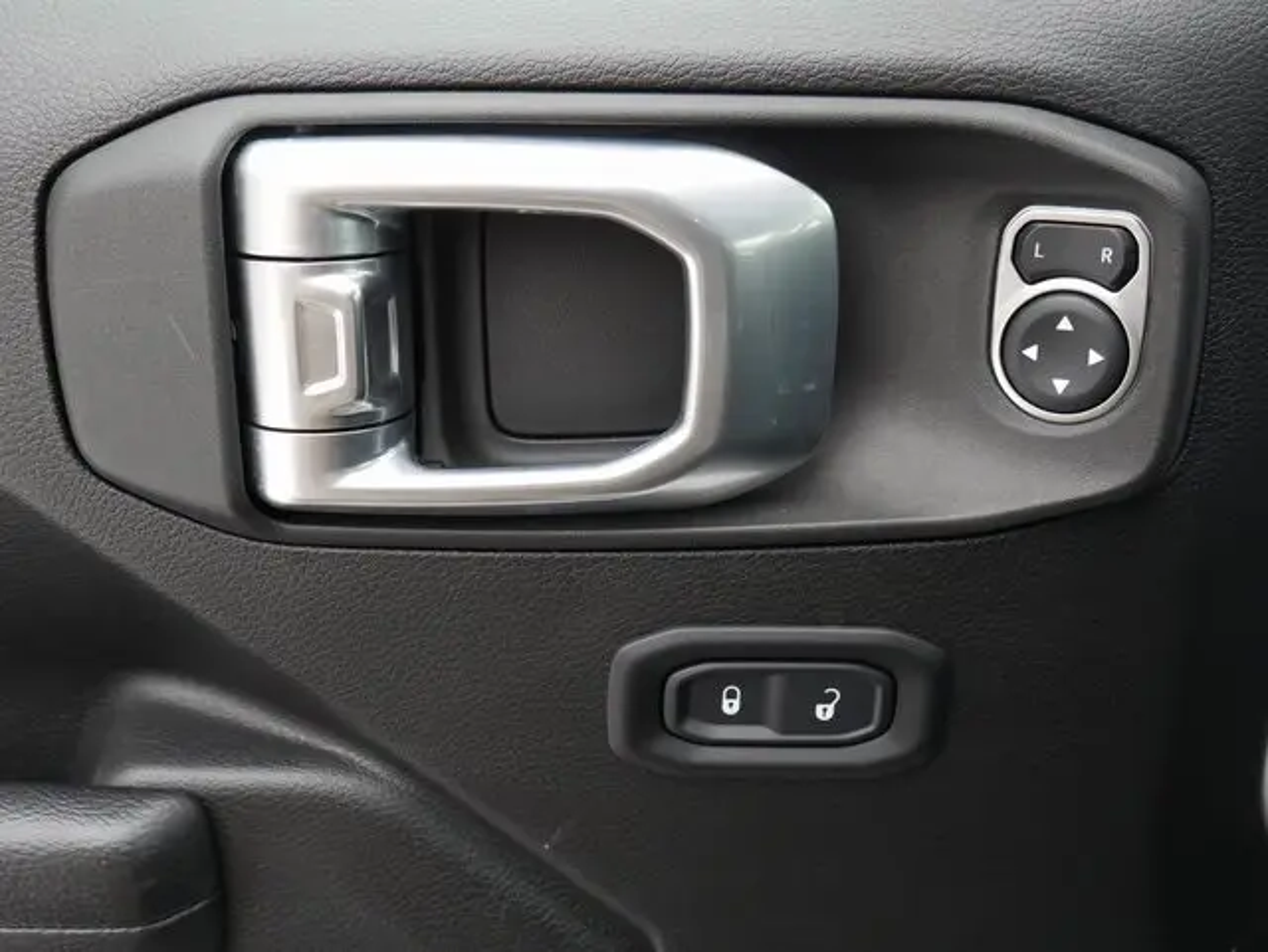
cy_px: 476
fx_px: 1393
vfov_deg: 37.8
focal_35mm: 38
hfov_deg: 48.9
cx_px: 634
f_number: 5
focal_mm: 19
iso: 640
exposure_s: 1/60
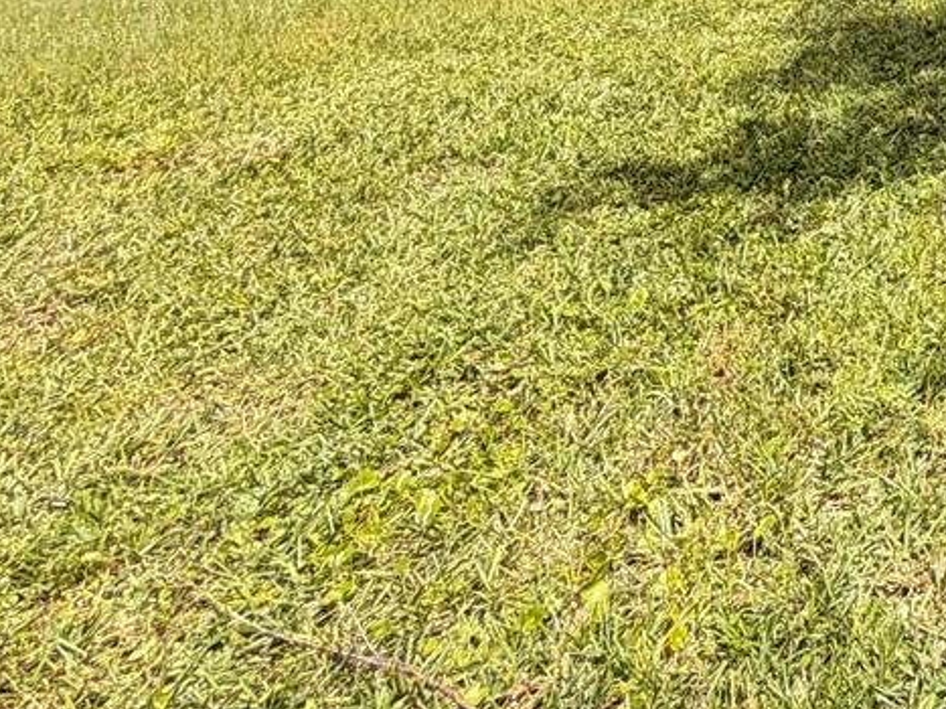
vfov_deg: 22.7
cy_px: -440
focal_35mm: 48
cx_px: 1483
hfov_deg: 26.2
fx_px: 1311
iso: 20
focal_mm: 2.22
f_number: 2.2
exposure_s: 1/770
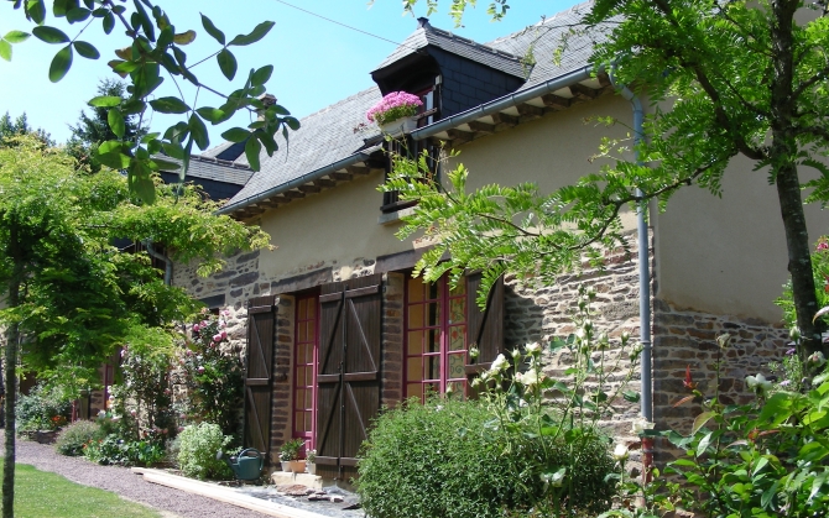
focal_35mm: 41
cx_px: 421
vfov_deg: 31.3
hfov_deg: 48.2
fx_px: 926
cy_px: 257
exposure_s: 1/226
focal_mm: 6.3
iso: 50
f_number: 4
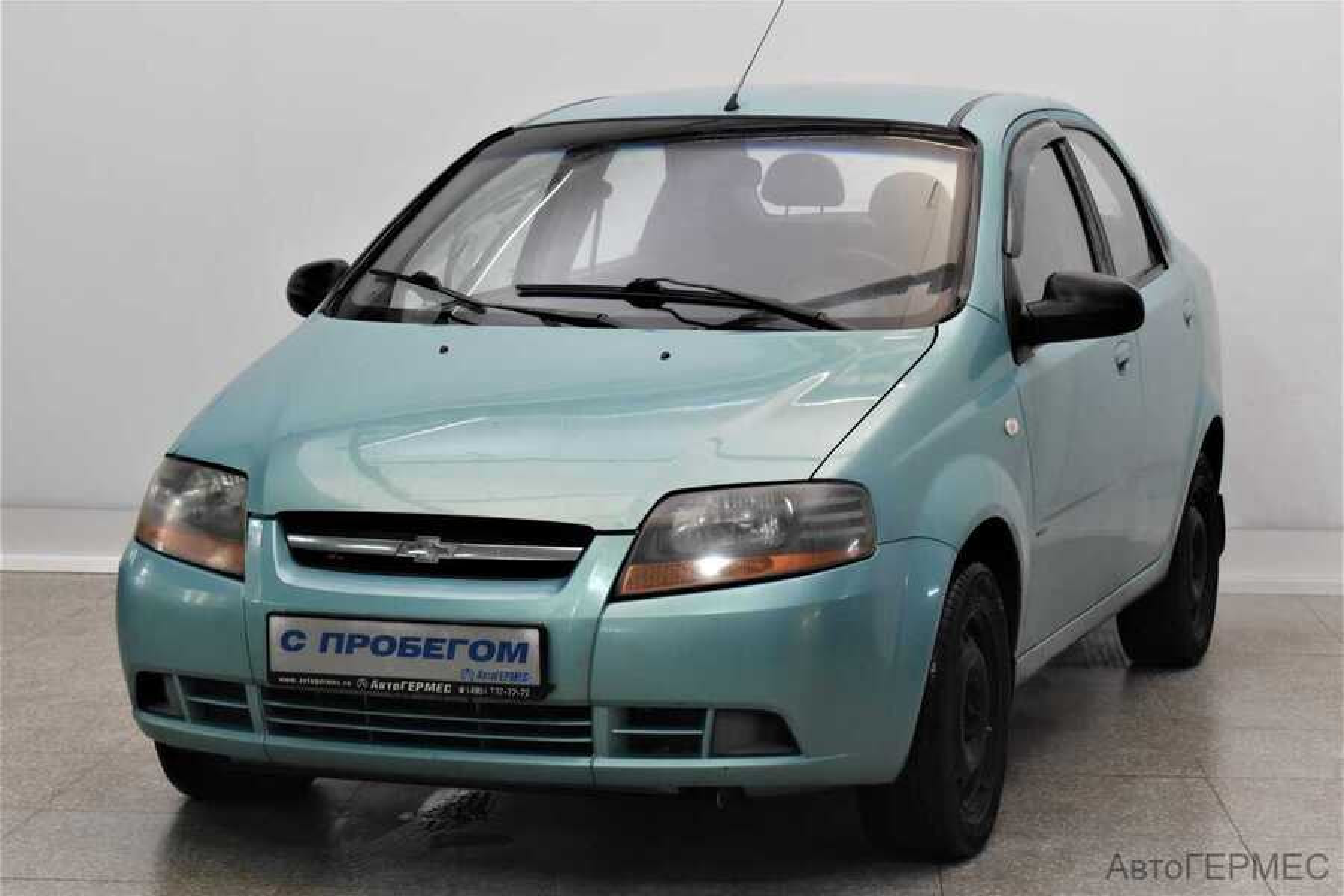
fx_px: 3080
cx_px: 672
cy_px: 448
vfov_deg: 16.6
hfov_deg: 24.6
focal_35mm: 82
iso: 800
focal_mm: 55
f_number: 7.1
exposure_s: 1/60
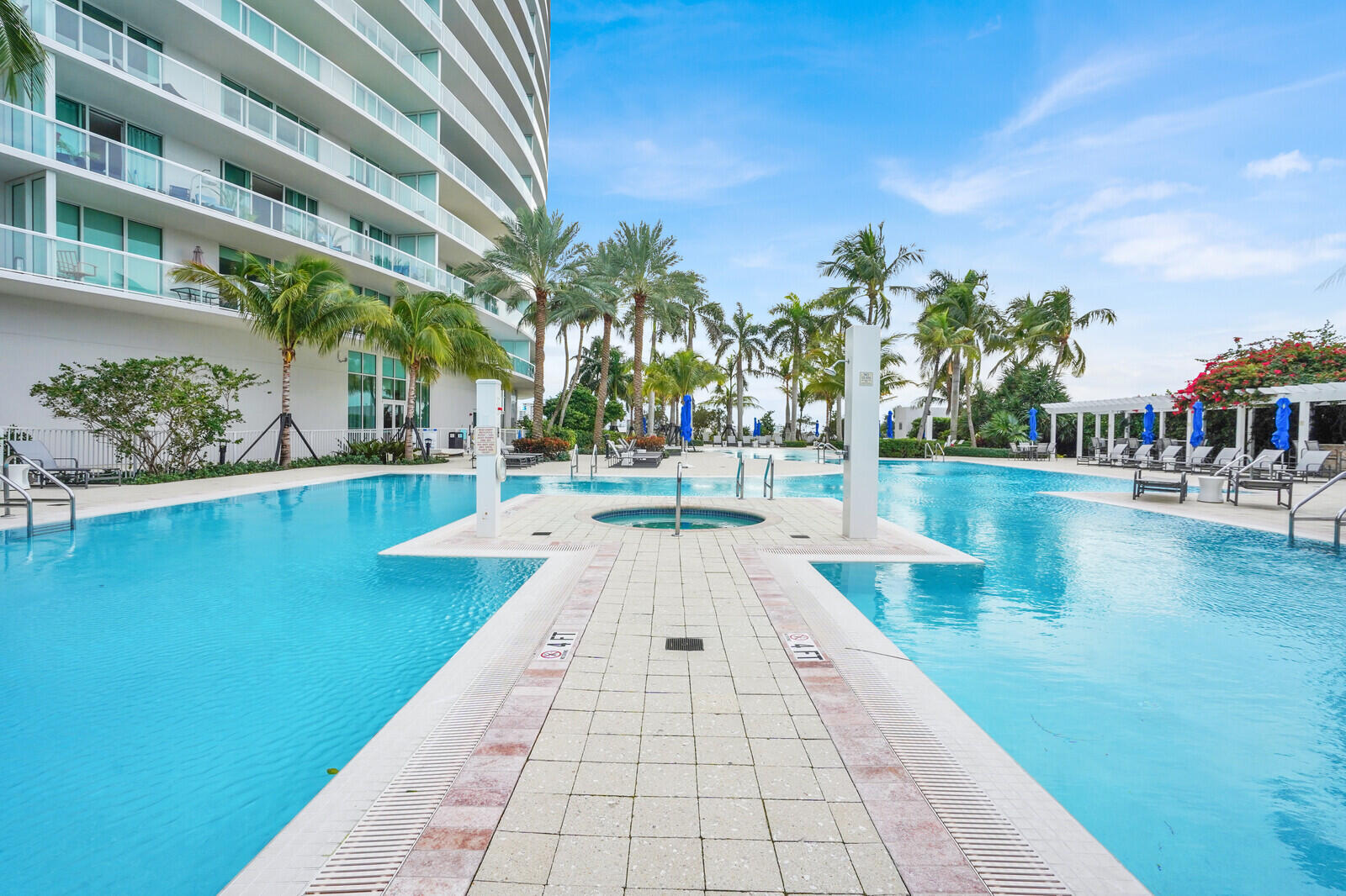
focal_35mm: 16
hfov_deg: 96.7
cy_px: 448
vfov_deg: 73.7
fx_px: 598
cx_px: 673
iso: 800
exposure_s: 1/1000
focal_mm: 16
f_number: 8
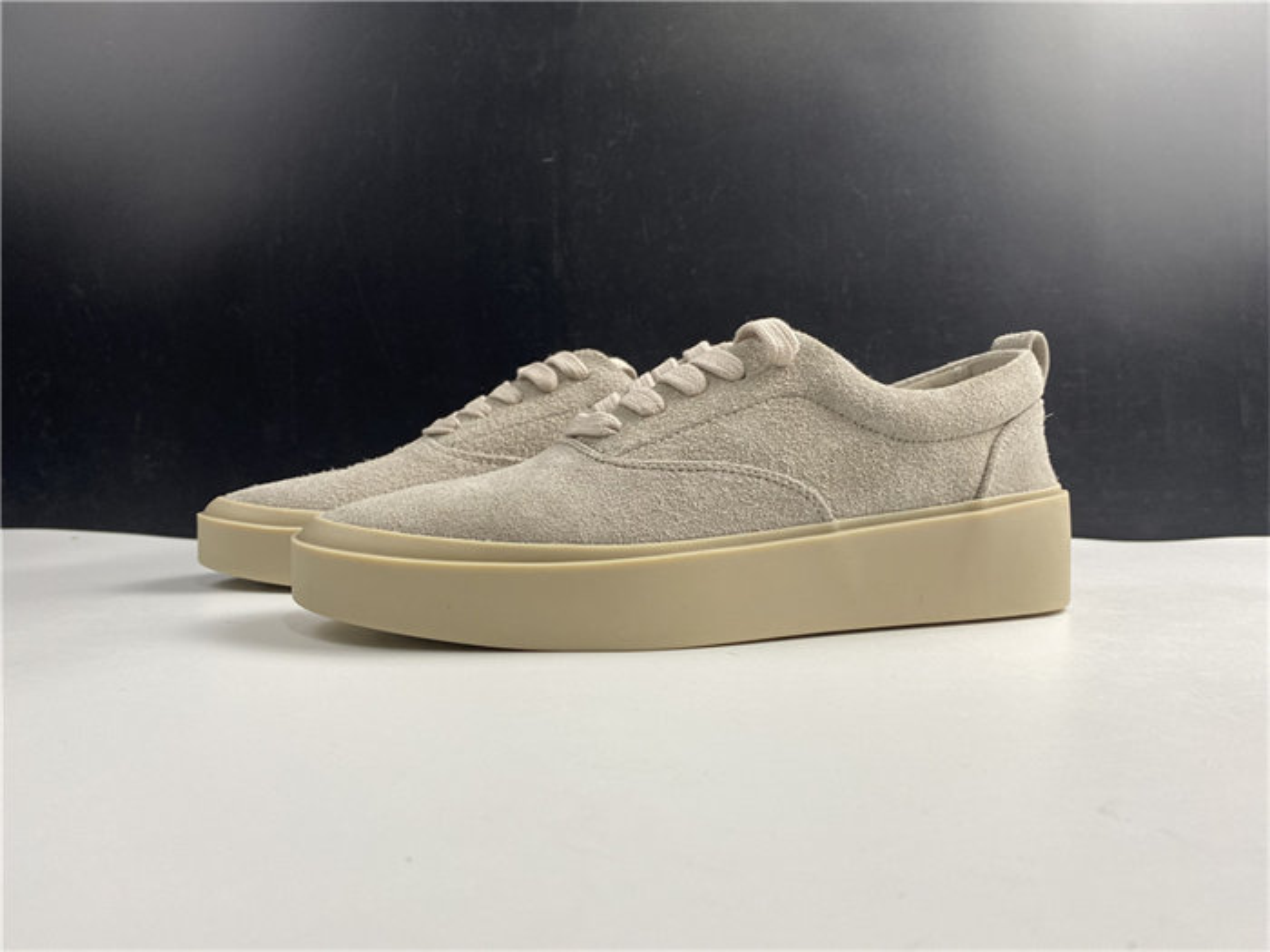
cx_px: 635
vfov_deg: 53.1
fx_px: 954
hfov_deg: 67.3
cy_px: 476
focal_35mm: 26
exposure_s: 1/100
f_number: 1.8
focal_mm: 4.25
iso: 64
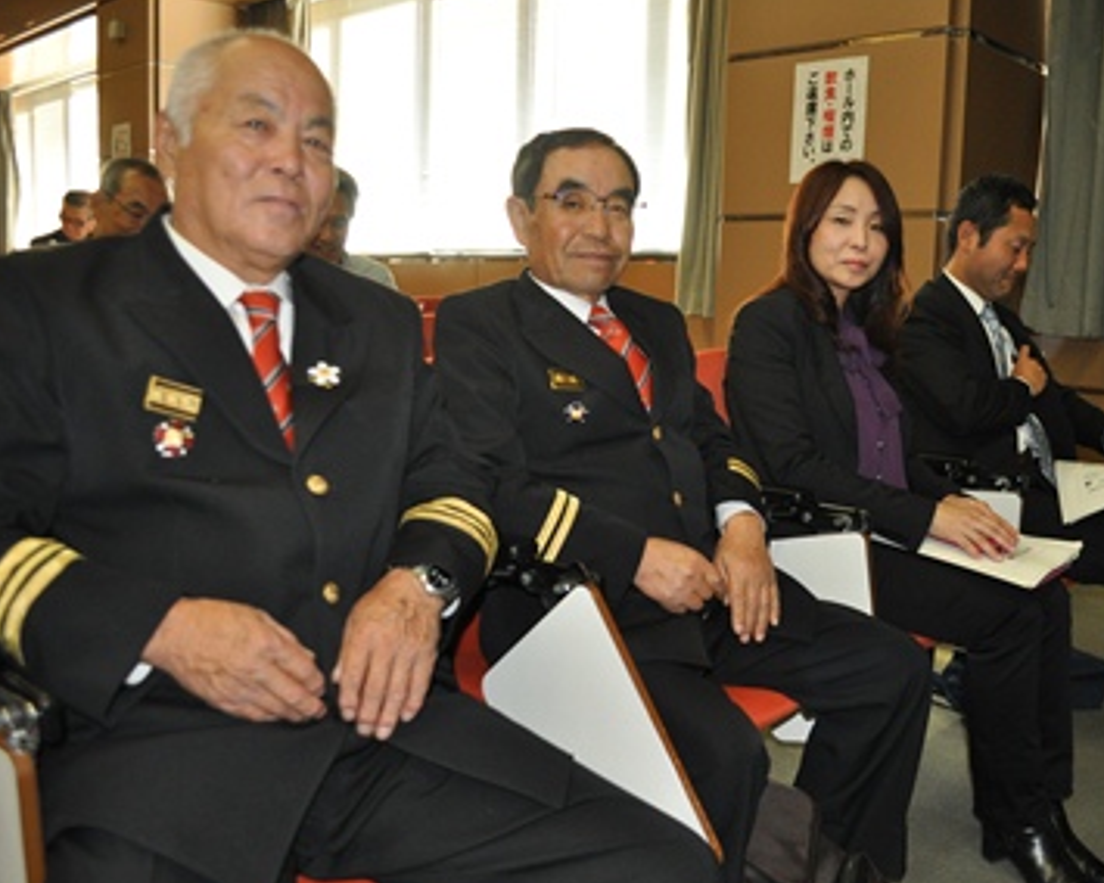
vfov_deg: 45.8
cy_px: 448
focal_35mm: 32
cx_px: 647
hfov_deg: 55.4
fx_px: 1046
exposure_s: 1/60
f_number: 3.5
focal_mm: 18
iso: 800
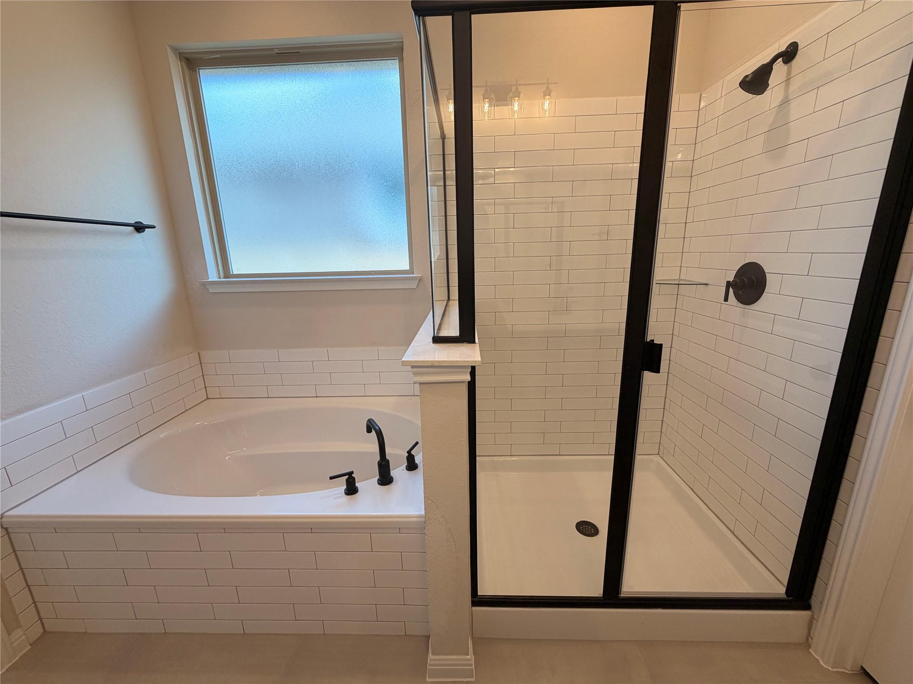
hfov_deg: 102.1
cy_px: 342
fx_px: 369
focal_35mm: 14
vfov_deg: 85.7
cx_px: 456
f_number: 2.2
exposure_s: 1/120
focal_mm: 2.22
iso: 80
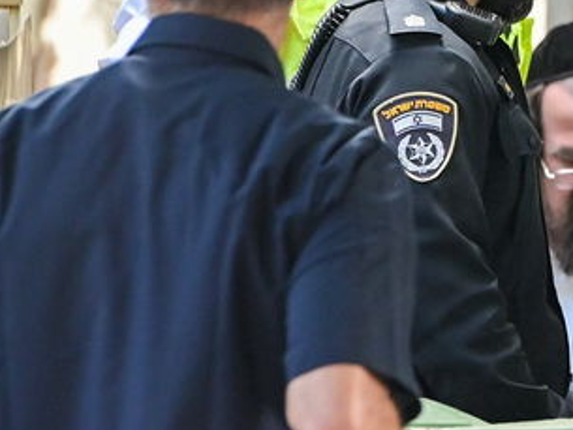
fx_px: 14622
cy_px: 146
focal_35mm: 883
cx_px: 986
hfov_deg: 2.2
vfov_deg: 1.7
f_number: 7.1
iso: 1600
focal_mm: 200
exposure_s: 1/200
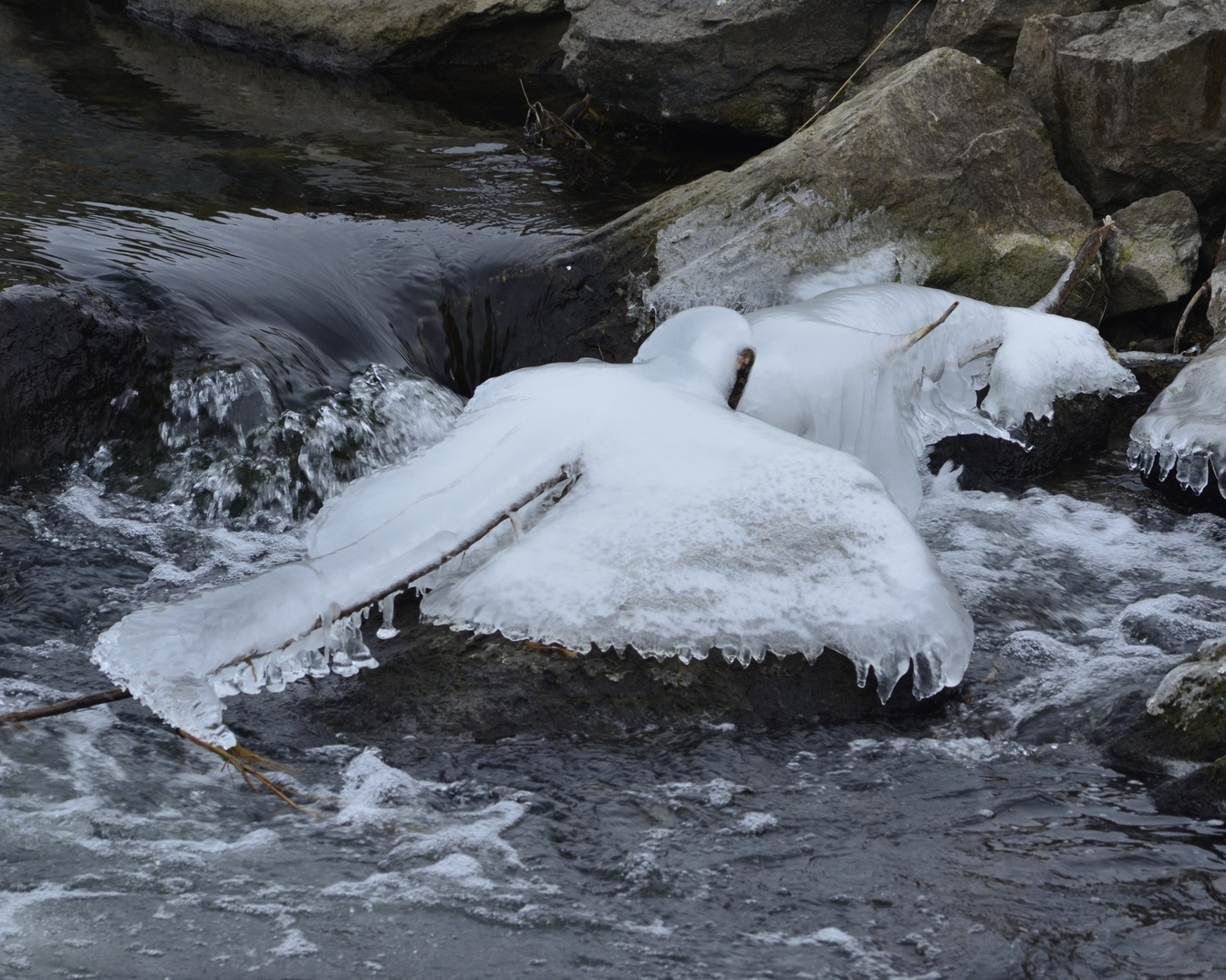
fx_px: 13606
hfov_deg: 5.2
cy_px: 491
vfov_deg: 4.1
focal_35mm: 375
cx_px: 726
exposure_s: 1/125
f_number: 9
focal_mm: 220
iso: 800
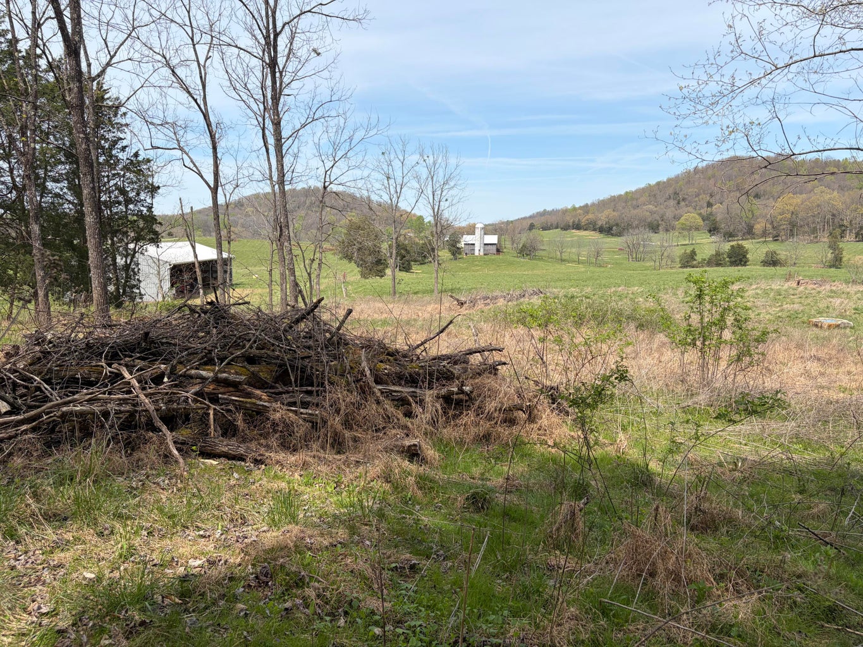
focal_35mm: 26
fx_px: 648
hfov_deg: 67.3
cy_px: 324
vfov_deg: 53.1
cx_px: 432
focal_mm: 5.96
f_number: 1.6
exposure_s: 1/2747
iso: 50
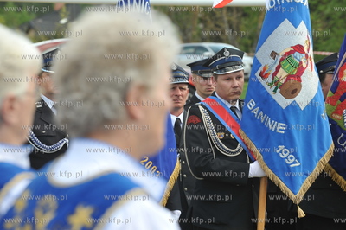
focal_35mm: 160
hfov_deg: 12.8
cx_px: 173
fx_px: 1536
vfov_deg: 8.6
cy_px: 115
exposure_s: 1/250
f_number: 8
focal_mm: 160
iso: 400
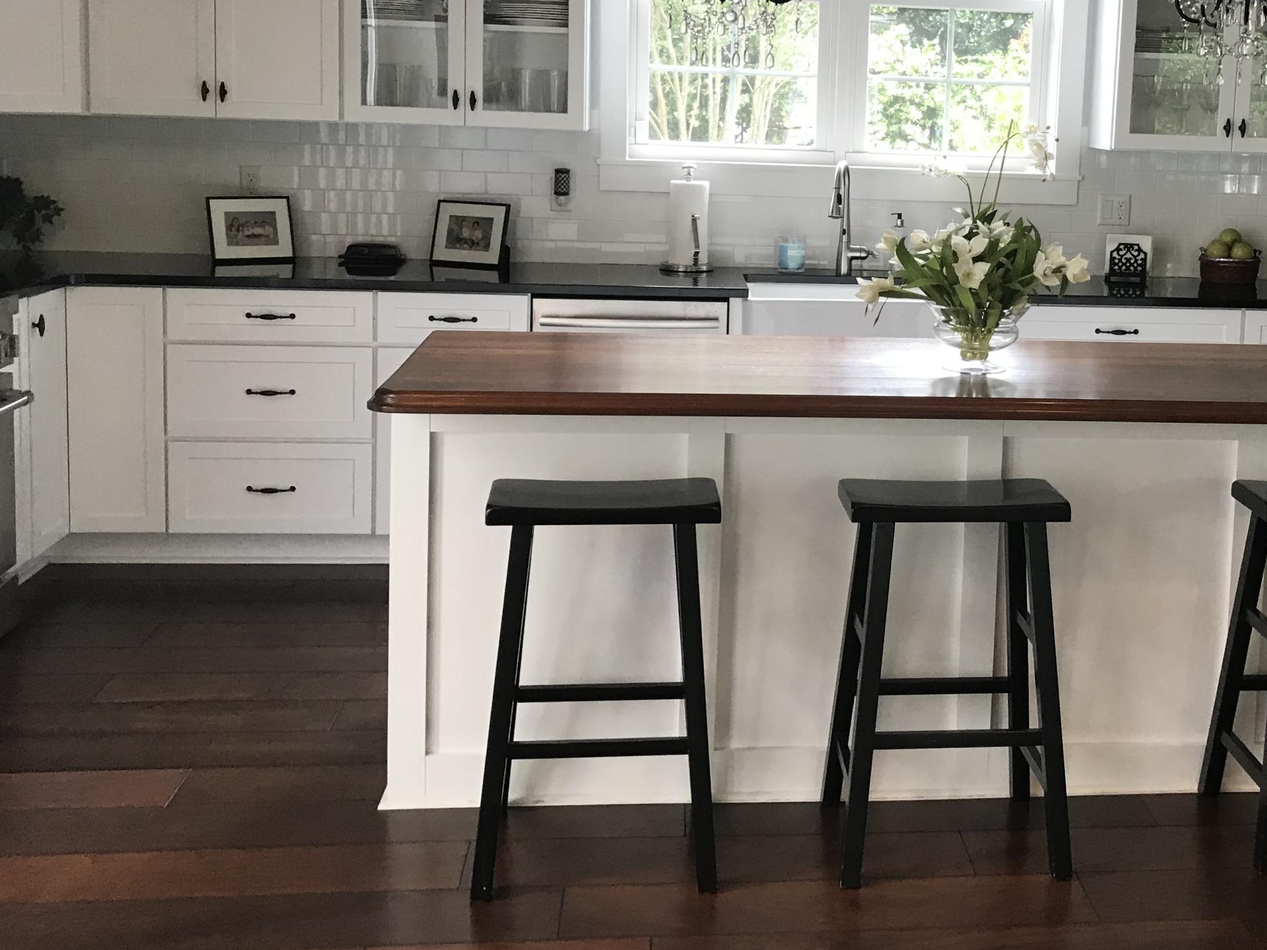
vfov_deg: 31.9
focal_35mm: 45
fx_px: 1647
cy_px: 301
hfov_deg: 41.4
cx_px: 873
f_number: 1.8
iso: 32
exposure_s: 1/30
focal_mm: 3.99
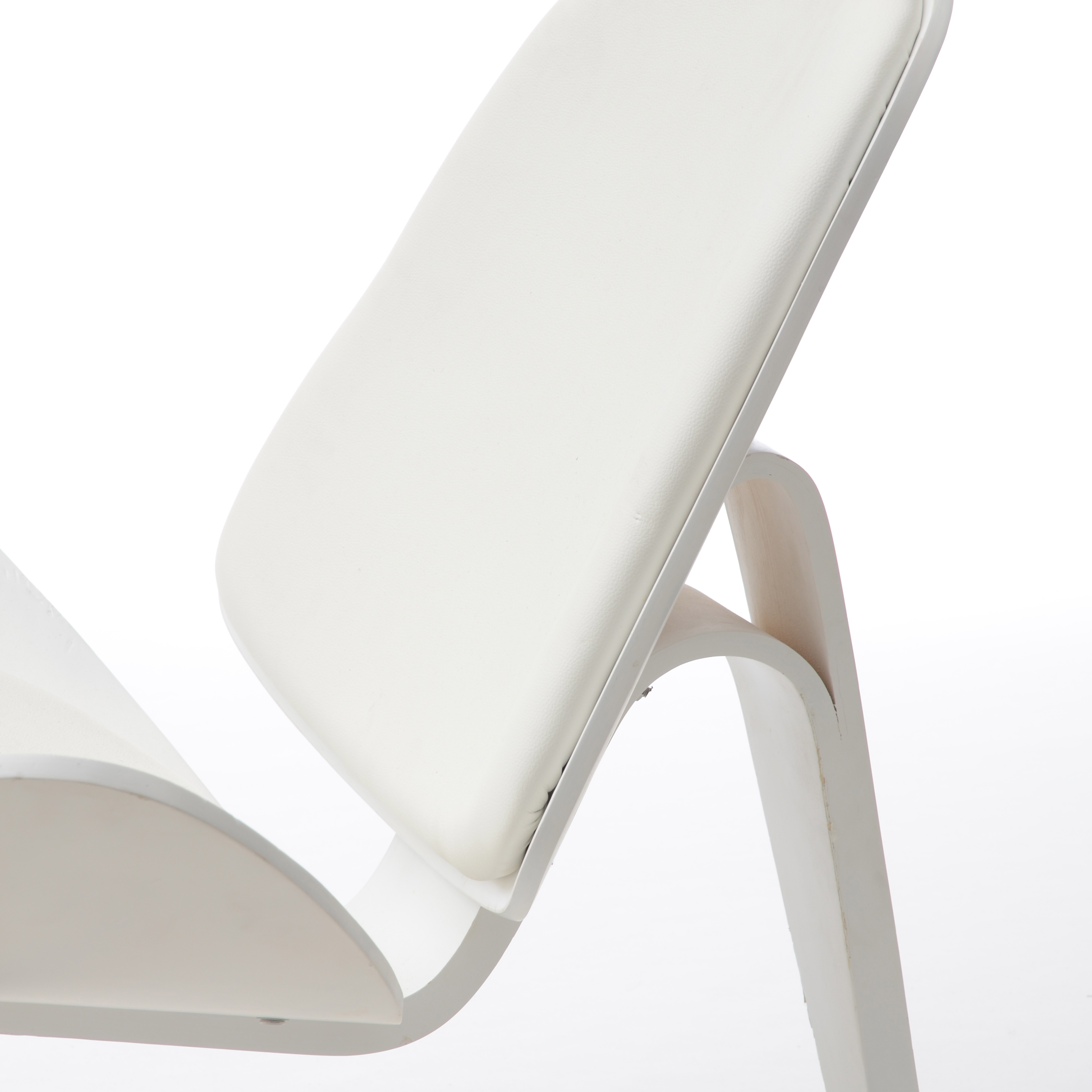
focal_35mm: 154
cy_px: 638
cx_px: 547
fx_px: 5496
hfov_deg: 11.3
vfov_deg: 11.3
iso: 200
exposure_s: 1/125
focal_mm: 80
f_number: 8
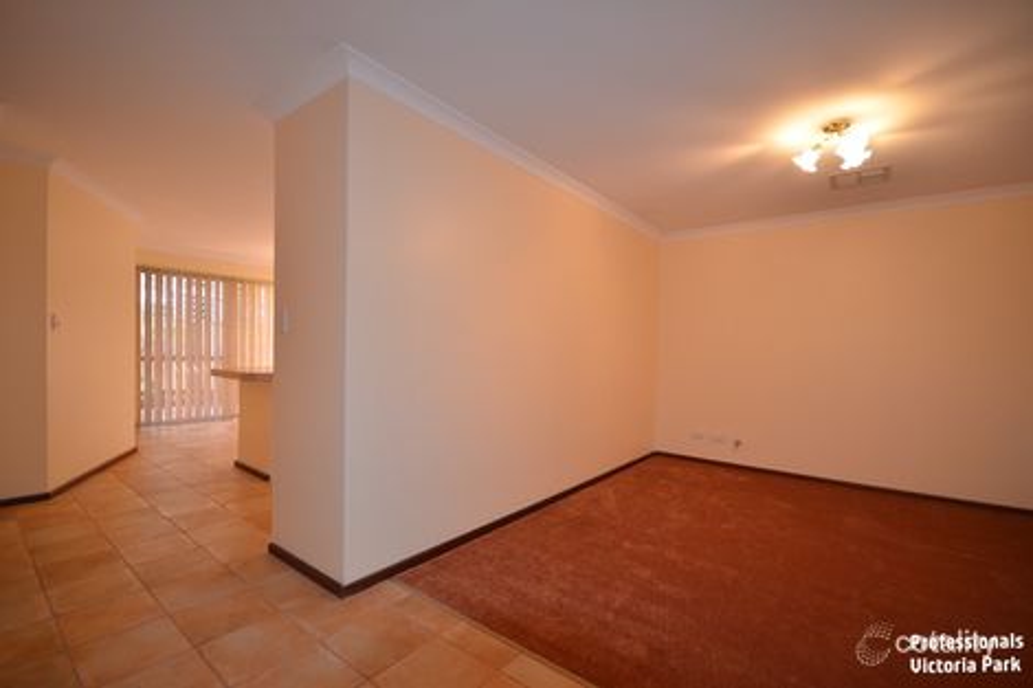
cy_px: 344
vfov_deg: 77.3
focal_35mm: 15
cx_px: 516
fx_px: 430
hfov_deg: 100.4
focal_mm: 10
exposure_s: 1/60
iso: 800
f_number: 4
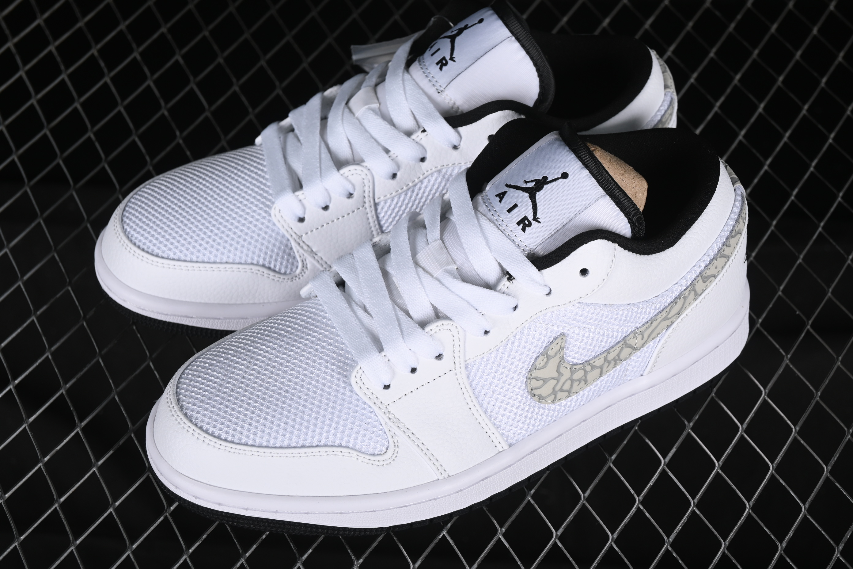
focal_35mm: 72
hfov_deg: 28.1
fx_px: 1706
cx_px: 426
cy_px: 284
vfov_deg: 18.9
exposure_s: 1/160
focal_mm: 48
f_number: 7.1
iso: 160
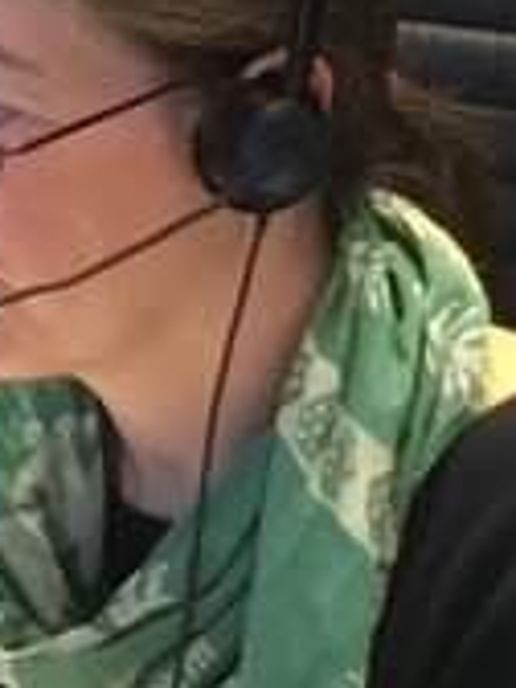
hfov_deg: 7.4
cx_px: -1044
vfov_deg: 10.8
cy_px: -315
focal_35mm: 177
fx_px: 3518
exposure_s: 1/20
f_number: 2.4
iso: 200
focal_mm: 3.3
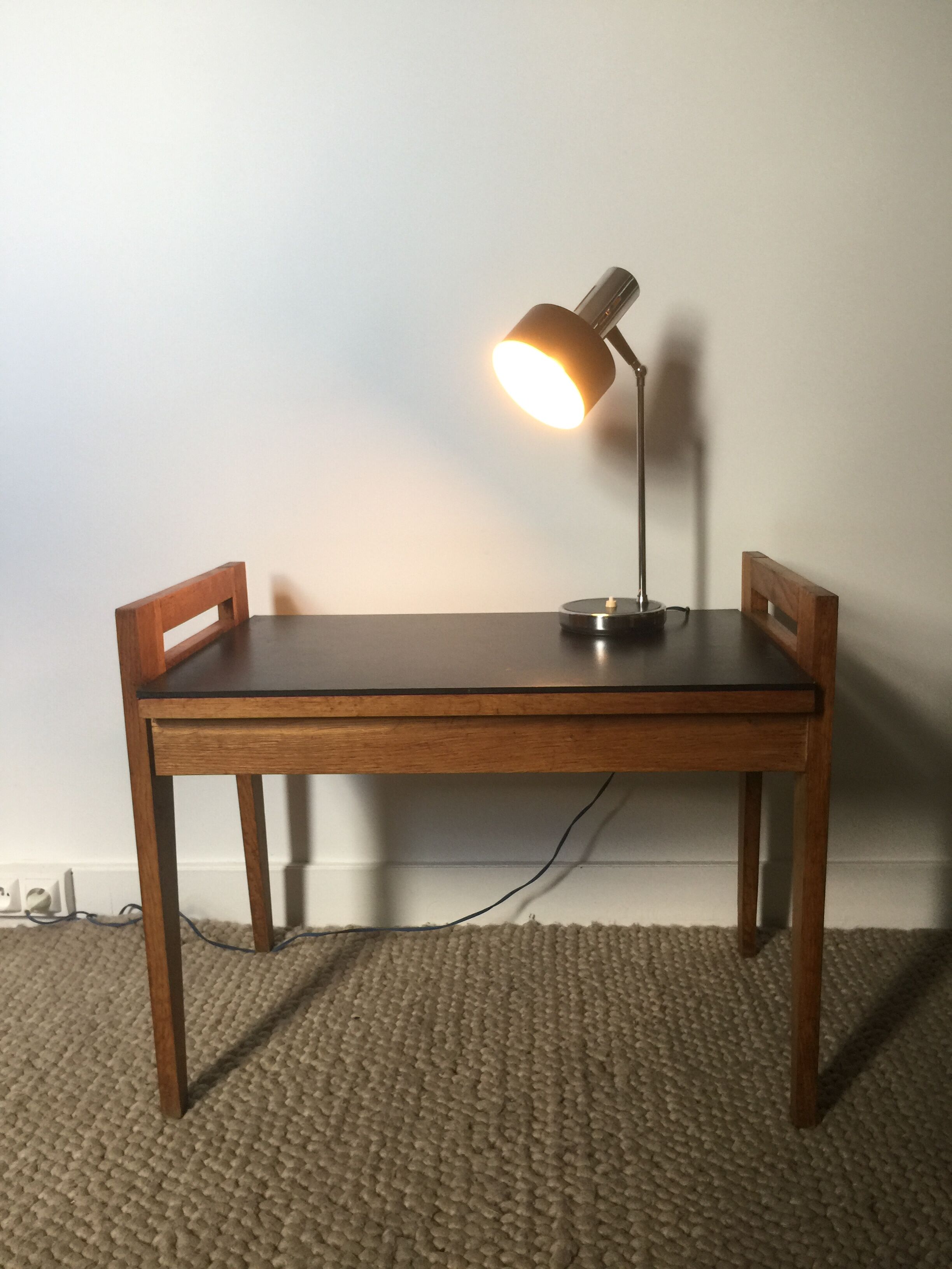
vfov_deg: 61.7
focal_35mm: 29
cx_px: 476
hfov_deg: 48.2
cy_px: 634
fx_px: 1063
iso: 40
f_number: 2.2
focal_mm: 4.15
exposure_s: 1/33
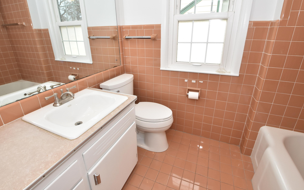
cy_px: 86
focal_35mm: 16
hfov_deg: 97.8
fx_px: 133
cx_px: 152
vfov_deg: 71.1
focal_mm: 10
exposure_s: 1/160
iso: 800
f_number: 8
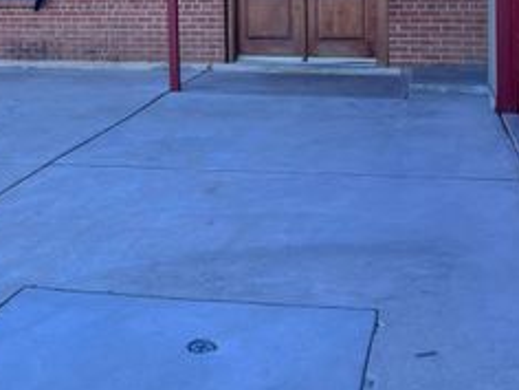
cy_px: 1
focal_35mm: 55
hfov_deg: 34.5
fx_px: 825
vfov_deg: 25.3
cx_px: 165
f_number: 1.6
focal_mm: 5.1
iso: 50
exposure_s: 1/833
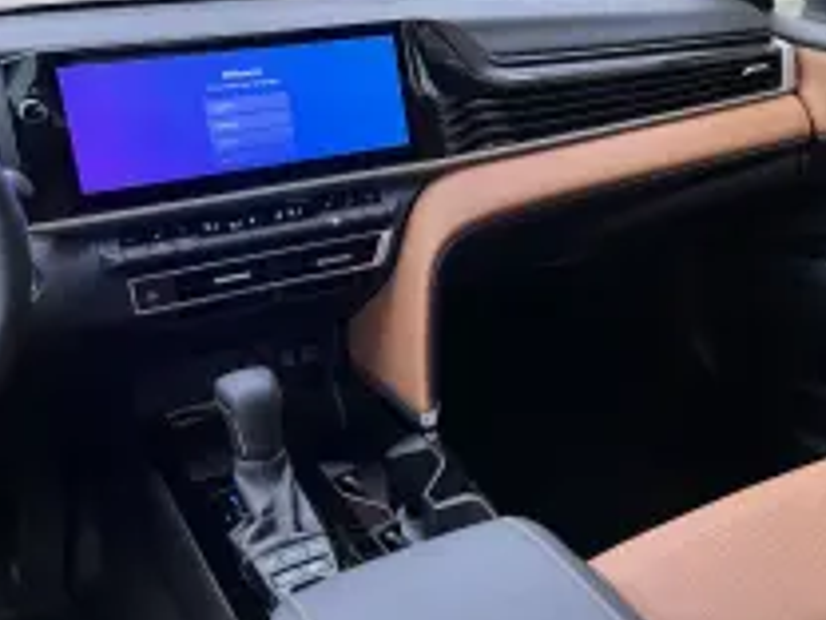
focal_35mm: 45
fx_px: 1074
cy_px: 219
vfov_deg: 32.0
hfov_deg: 39.8
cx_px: 699
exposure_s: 1/60
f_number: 1.6
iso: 100
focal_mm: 5.96
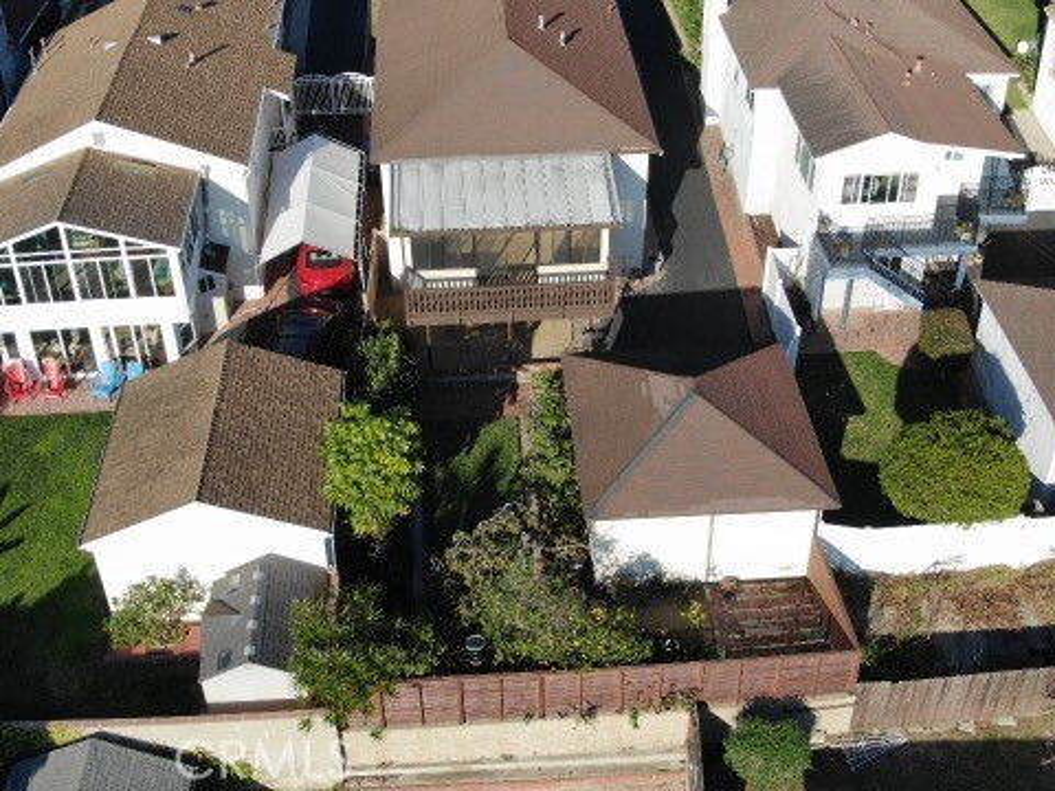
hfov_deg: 42.9
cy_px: 396
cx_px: 528
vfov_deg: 32.9
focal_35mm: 44
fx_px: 1341
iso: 100
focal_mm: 7.71
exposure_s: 1/664
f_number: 3.6
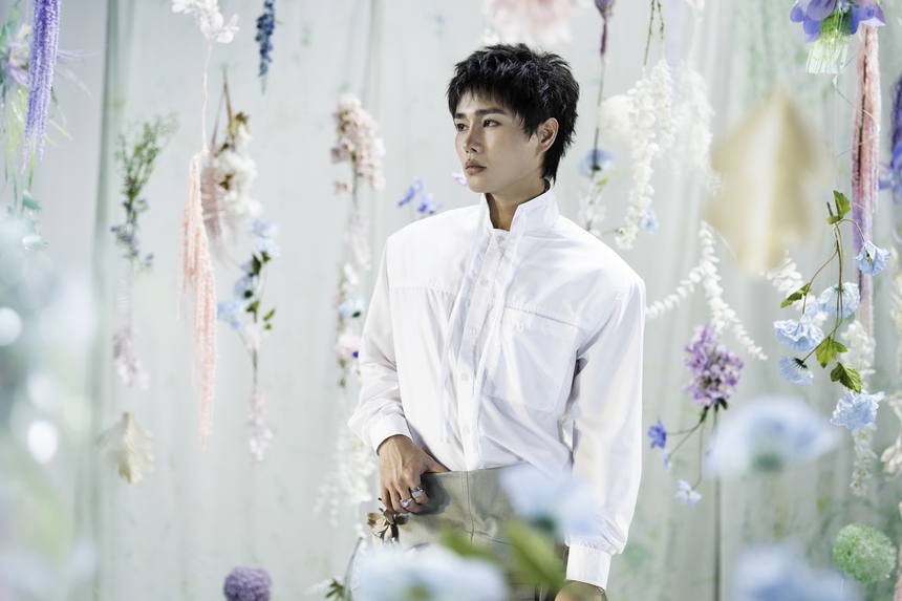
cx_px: 451
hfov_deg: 39.6
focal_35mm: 50
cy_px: 300
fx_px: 1252
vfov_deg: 27.0
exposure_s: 1/200
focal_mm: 50
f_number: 2
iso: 800
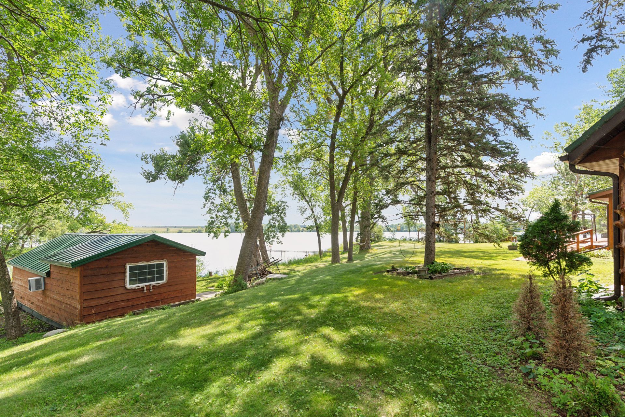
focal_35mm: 16
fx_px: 278
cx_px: 312
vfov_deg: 73.7
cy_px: 208
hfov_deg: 96.7
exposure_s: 1/250
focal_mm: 16
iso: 500
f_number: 9
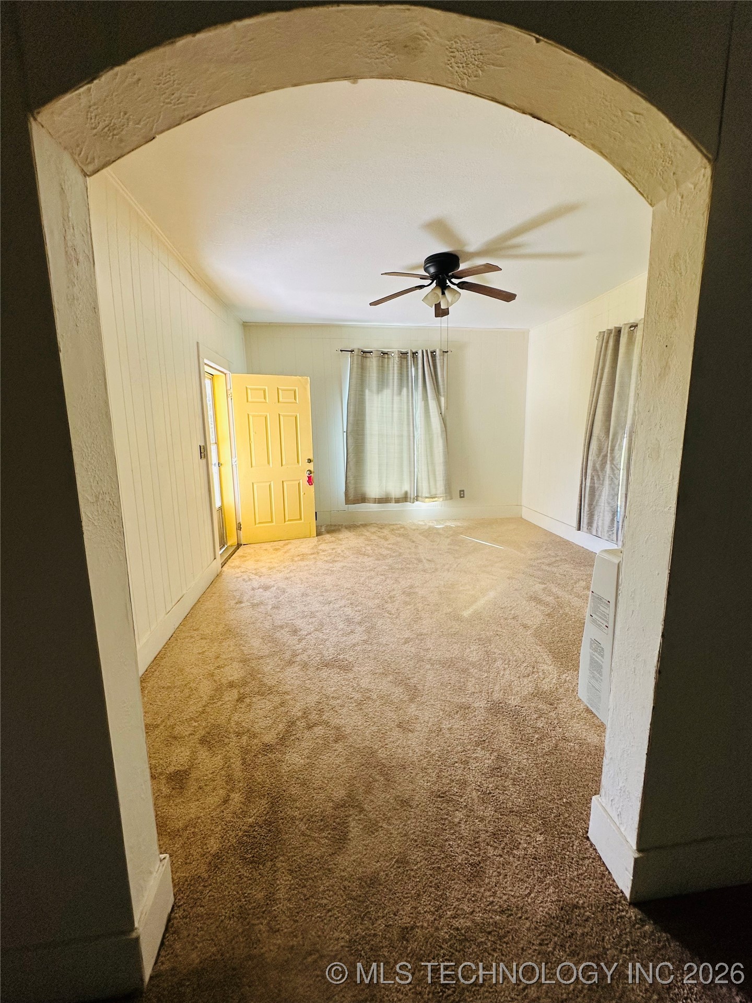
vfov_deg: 102.1
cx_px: 376
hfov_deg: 85.7
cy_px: 502
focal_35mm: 14
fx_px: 406
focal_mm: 2.22
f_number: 2.2
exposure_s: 1/99
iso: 100
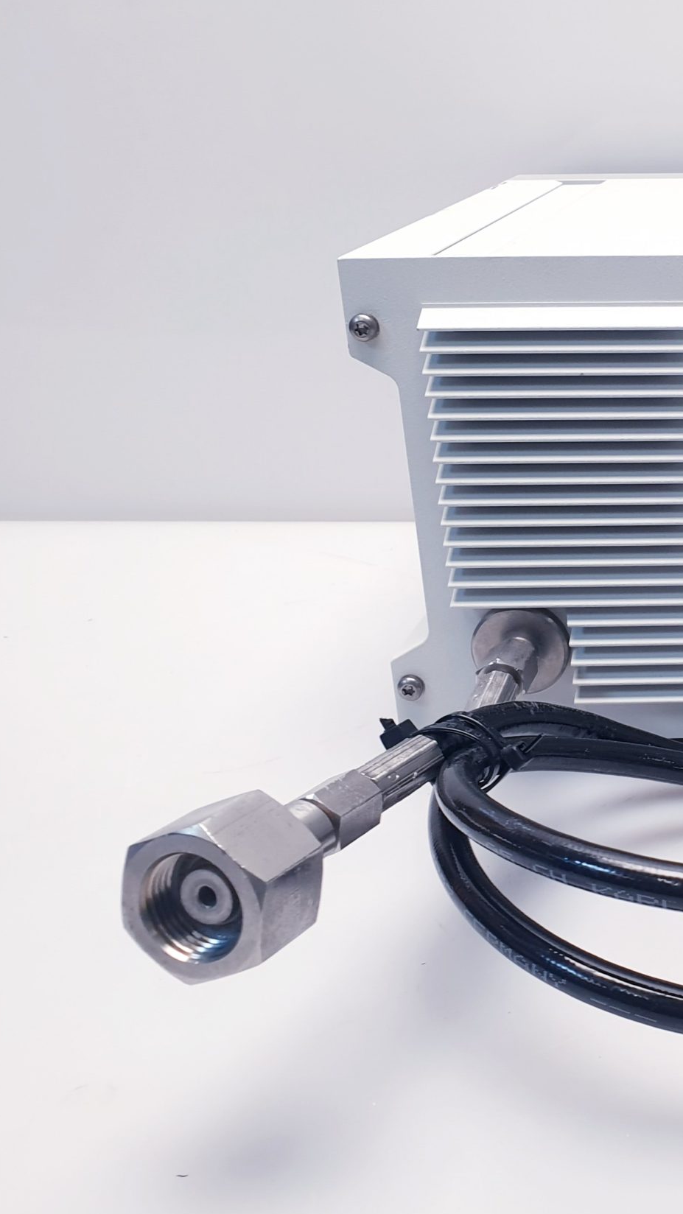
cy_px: 559
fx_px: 1417
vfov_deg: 46.4
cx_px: 891
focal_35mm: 44
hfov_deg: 23.8
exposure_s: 1/50
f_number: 2.4
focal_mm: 4.3
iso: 64
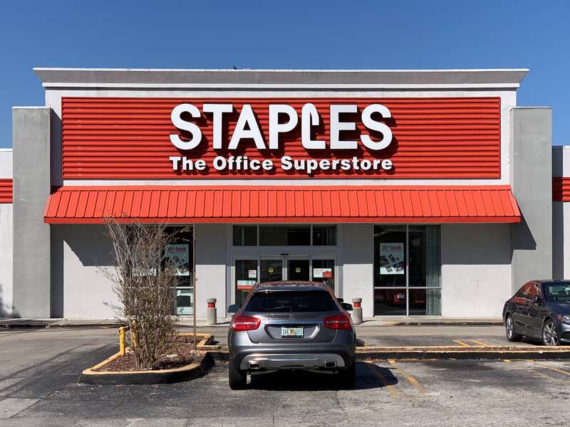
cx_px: 285
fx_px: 856
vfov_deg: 28.0
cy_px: 214
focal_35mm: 52
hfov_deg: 36.8
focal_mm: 6
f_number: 2.4
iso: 16
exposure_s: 1/1497
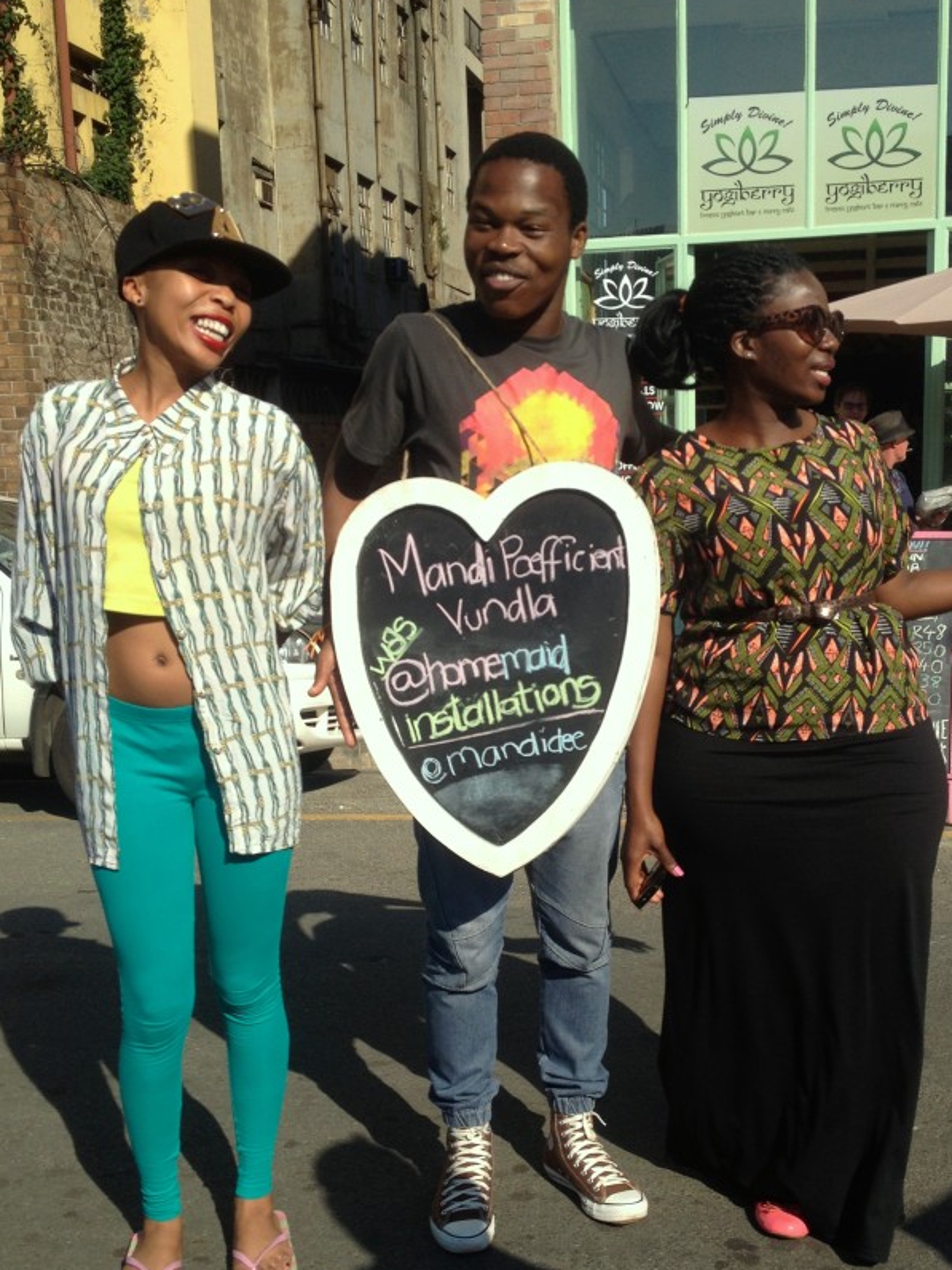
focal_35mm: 45
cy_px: 718
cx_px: 533
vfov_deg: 42.0
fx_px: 1650
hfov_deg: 32.1
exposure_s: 1/1672
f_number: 2.4
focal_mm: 4.28
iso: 50
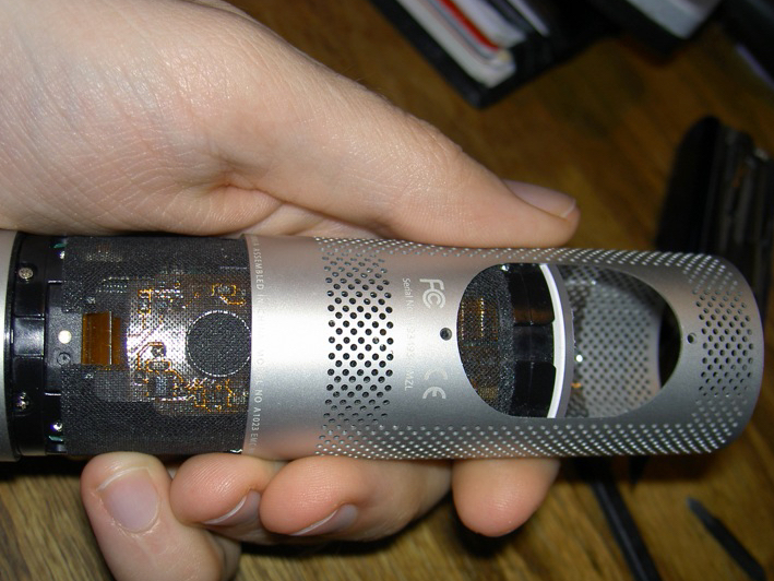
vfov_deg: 32.9
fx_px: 984
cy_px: 322
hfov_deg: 42.9
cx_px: 341
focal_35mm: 44
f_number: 2.8
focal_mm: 8
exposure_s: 1/125
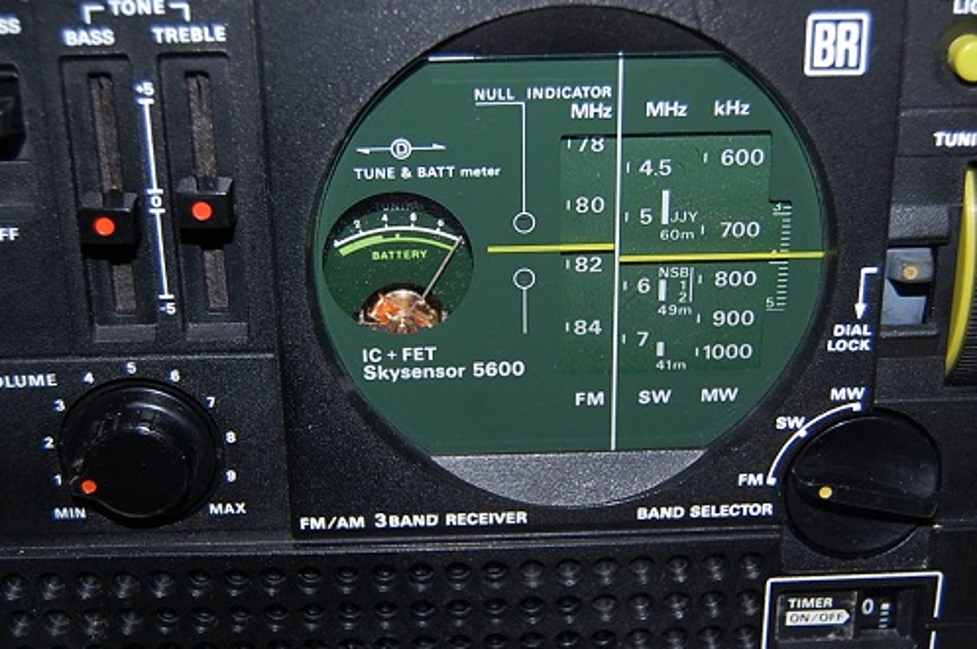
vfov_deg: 23.3
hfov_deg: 34.5
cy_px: 329
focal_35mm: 58
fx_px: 1572
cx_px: 501
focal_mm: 30
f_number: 4.2
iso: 400
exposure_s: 1/60
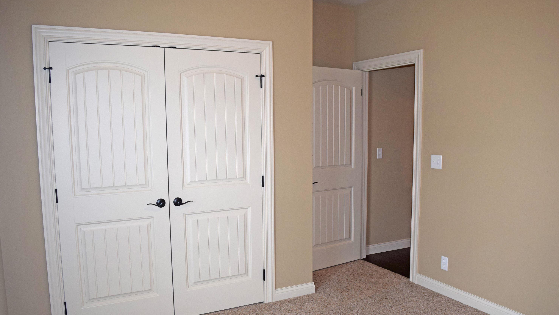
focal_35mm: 29
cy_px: 177
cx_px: 279
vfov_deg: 40.1
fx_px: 430
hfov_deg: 66.1
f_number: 5
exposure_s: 1/100
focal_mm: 18
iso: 800
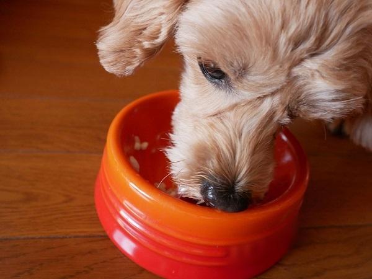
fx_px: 322
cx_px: 186
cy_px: 140
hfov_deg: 60.0
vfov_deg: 46.8
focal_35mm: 30
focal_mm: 15
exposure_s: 1/160
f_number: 4
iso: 1600
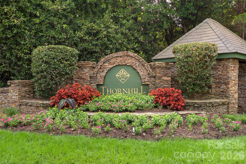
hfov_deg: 54.4
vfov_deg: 37.8
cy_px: 82
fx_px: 239
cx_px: 123
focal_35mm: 35
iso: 100
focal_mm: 35
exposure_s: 1/125
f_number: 8
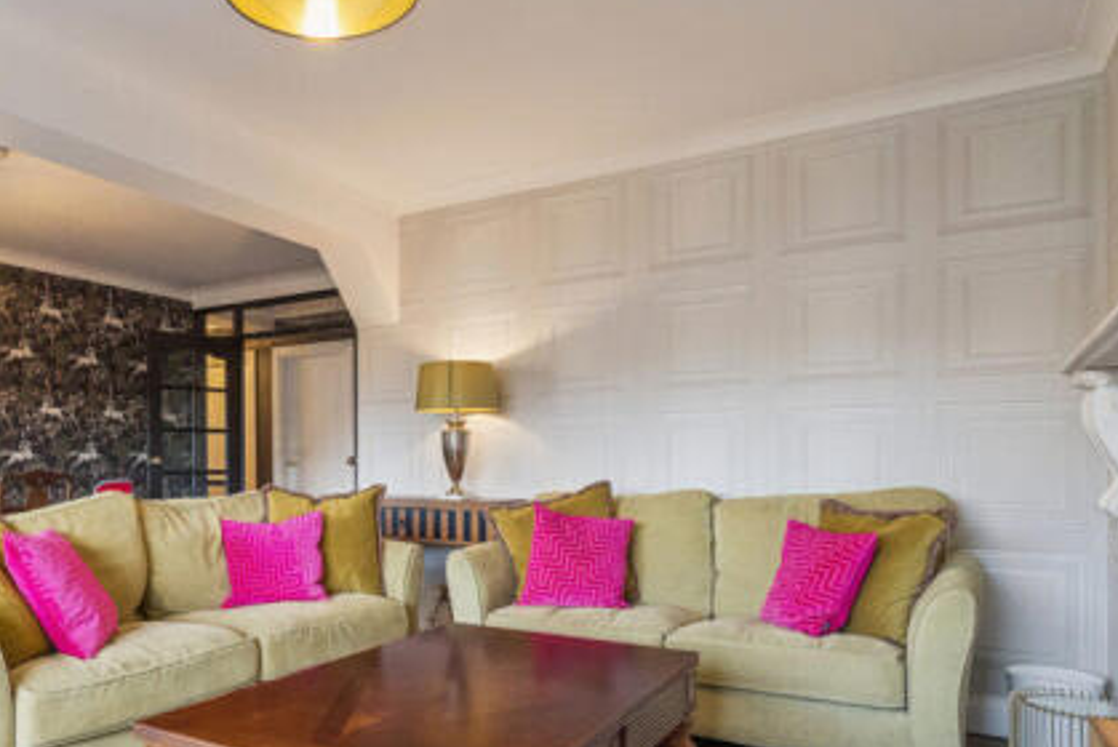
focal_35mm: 25
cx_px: 380
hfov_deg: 69.6
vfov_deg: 51.1
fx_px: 777
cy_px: 442
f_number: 8
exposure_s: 1/50
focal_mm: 16
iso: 4000
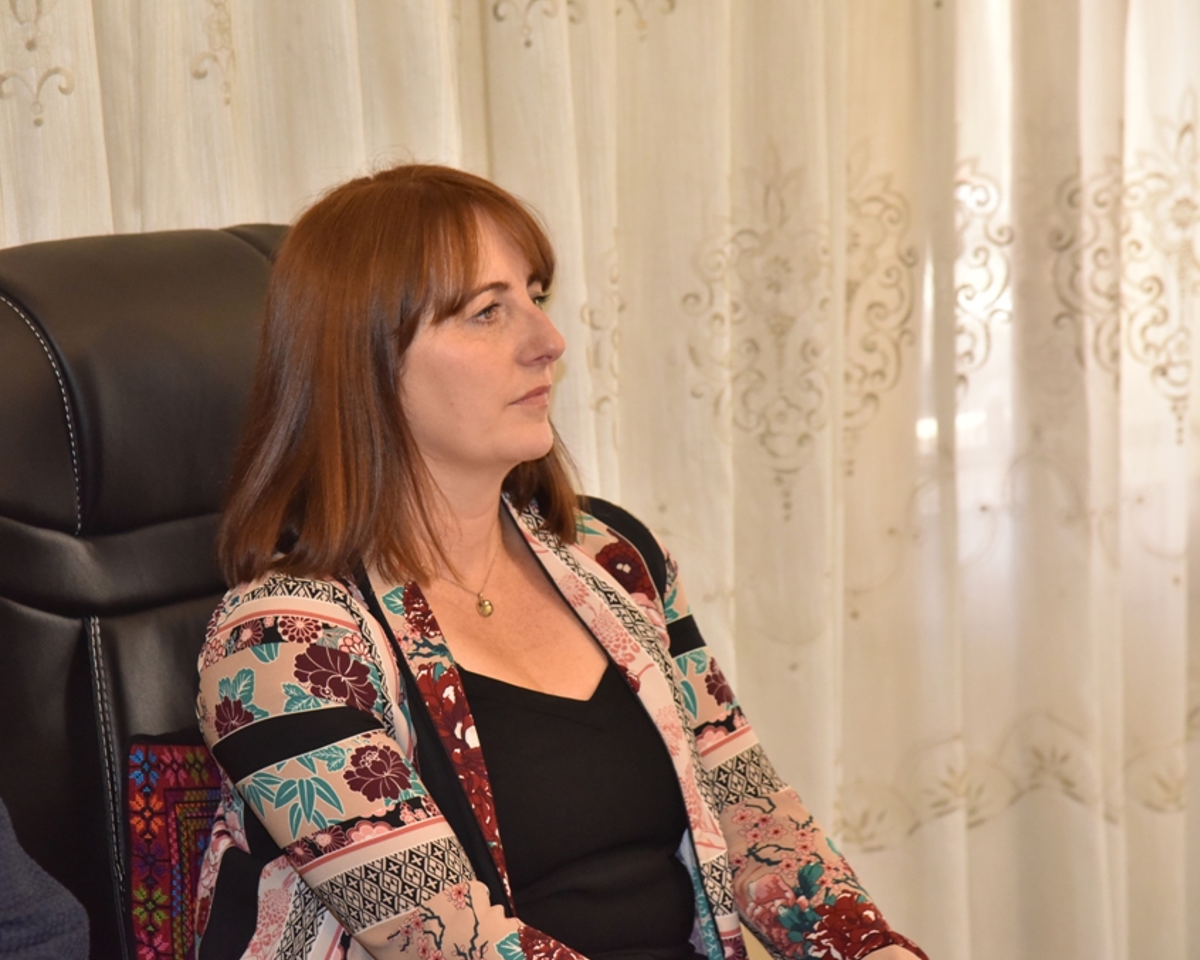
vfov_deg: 12.3
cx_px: 506
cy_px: 481
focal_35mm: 125
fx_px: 4440
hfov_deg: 15.4
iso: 3200
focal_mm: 110
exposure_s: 1/250
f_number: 7.1
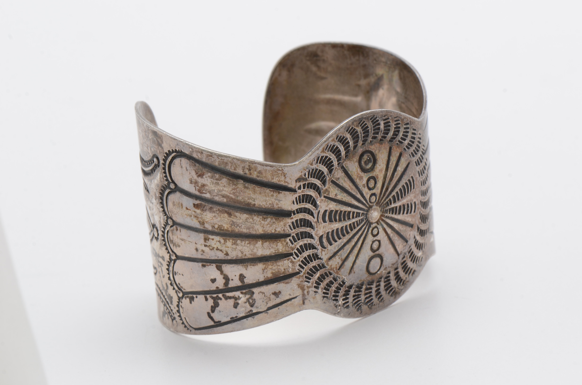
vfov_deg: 10.7
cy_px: 192
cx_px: 291
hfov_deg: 16.1
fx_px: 2057
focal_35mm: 128
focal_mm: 85
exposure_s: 1/125
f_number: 16
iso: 200
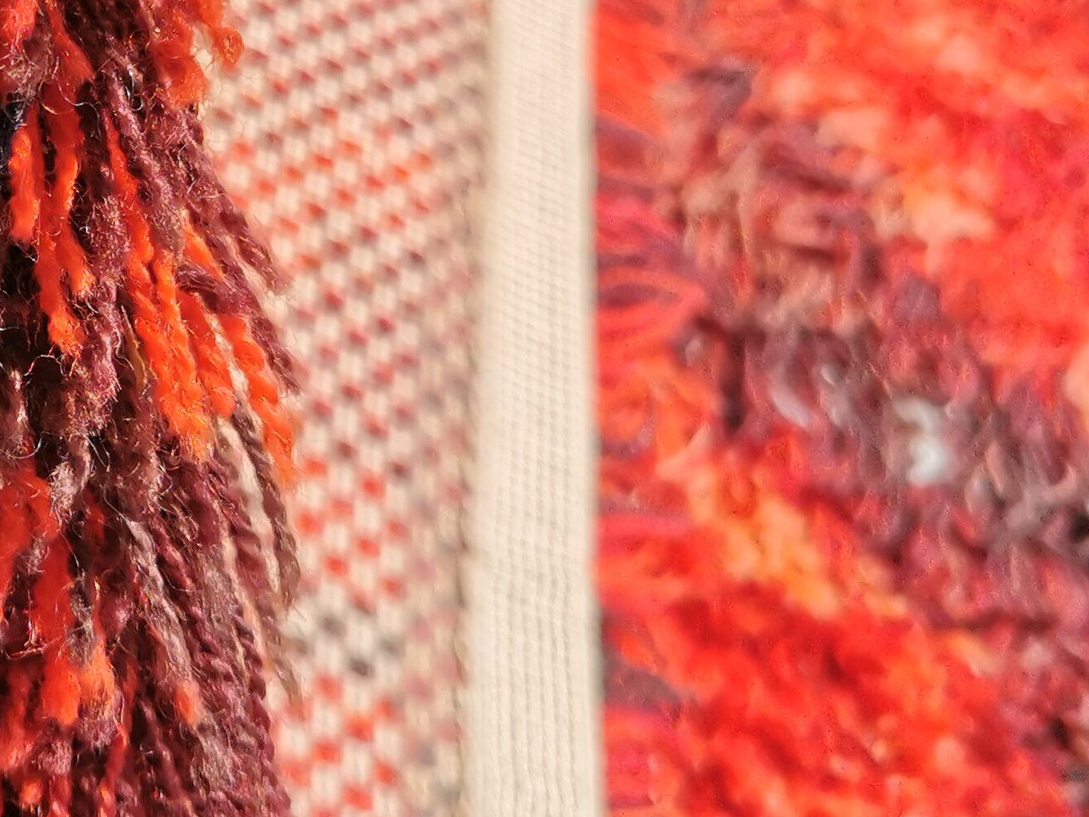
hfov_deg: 24.0
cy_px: 73
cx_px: -205
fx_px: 2328
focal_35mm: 74
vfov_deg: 19.5
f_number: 1.6
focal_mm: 5.56
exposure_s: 1/5882
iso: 50
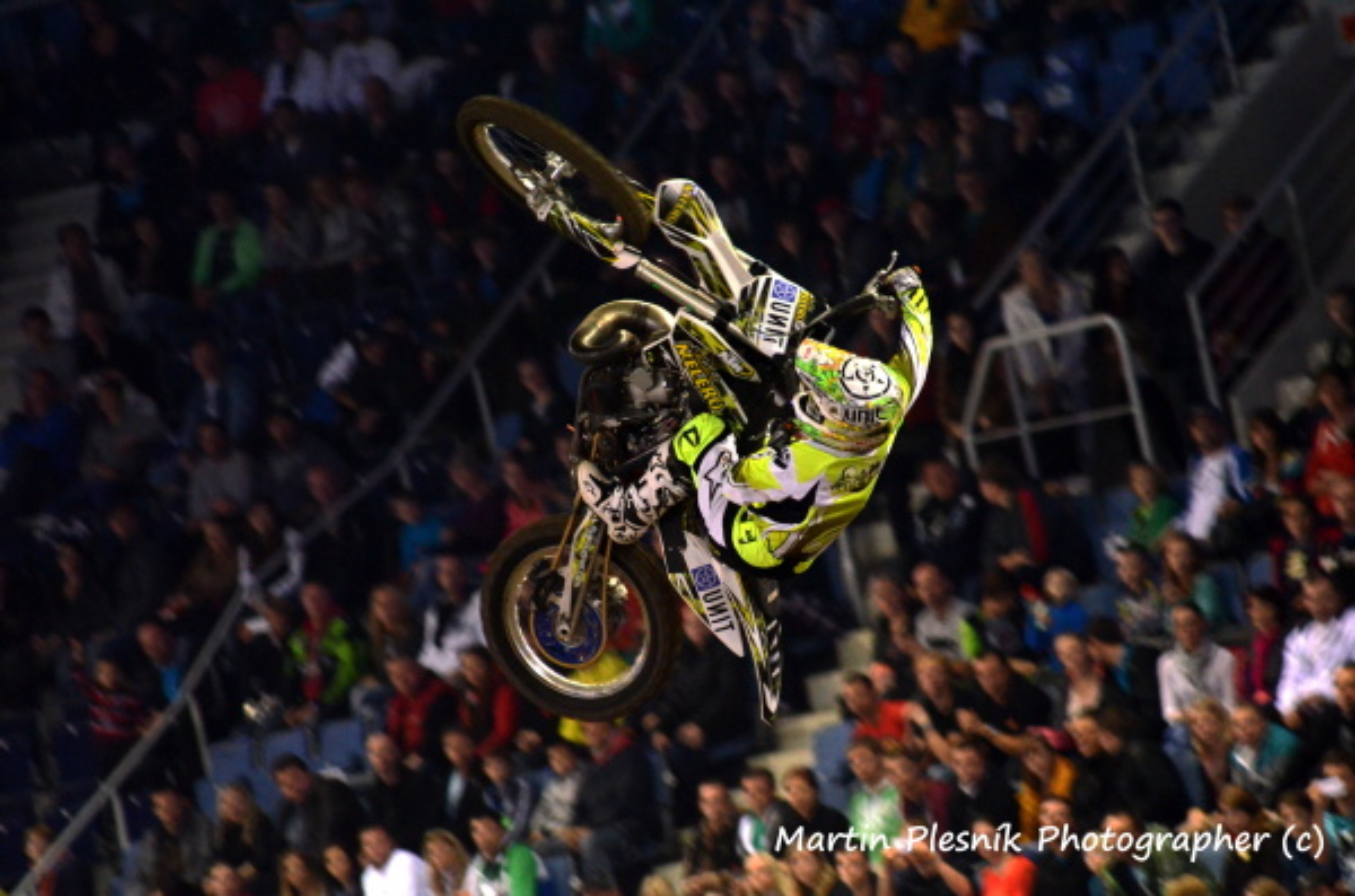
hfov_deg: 7.1
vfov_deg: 4.7
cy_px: 448
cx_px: 678
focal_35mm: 292
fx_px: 10983
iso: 3200
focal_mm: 195
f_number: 4.8
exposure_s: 1/250
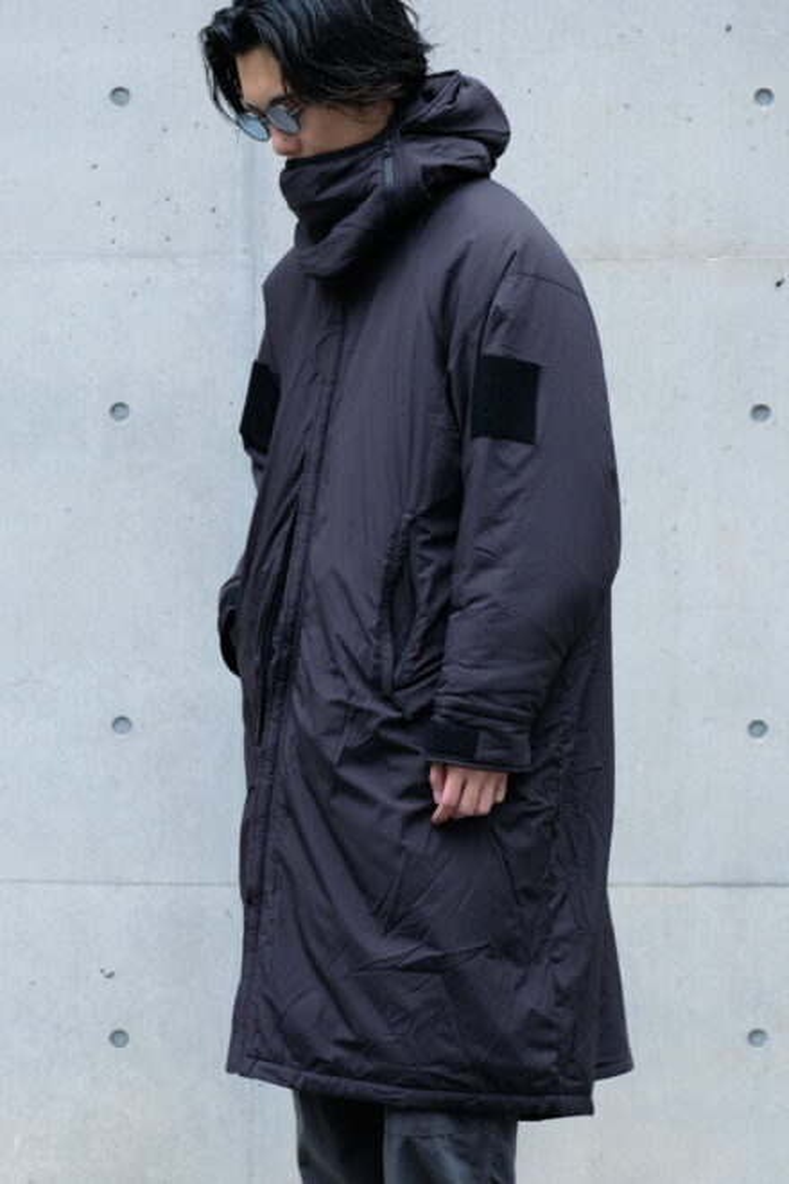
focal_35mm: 143
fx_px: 4701
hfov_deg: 9.6
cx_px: 394
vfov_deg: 14.3
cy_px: 592
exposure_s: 1/90
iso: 500
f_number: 5.4
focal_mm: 95.4
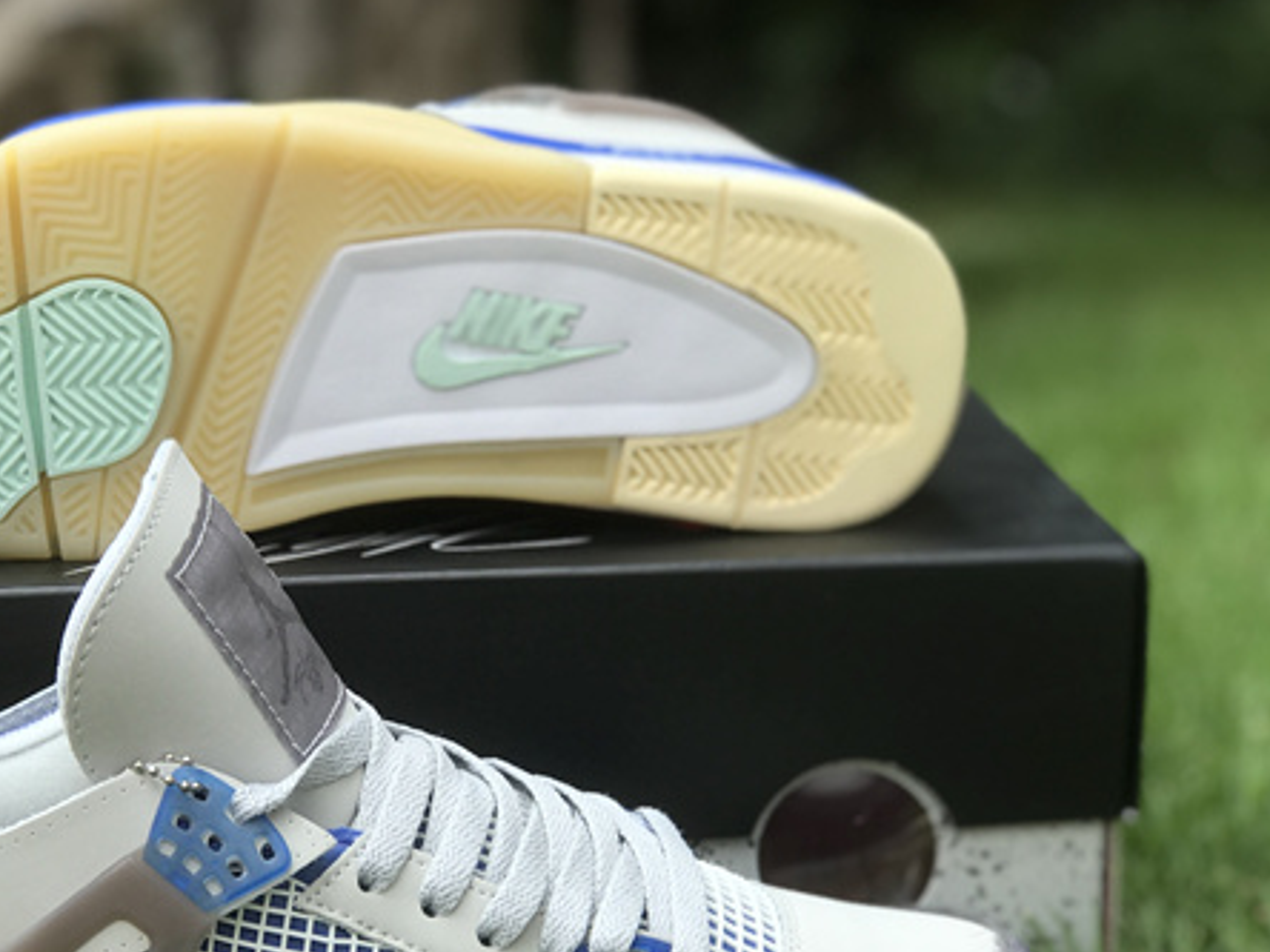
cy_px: 716
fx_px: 3485
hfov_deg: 20.6
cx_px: 395
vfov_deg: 15.5
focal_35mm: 95
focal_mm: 6.6
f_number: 2.8
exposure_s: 1/152
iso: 20
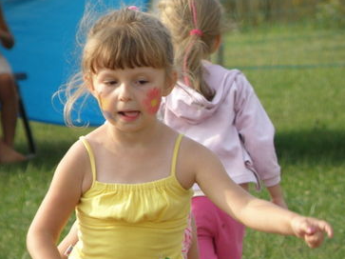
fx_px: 5569
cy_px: 168
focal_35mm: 559
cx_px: 176
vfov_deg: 2.7
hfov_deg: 3.5
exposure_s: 1/640
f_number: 4.3
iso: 160
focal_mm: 71.9
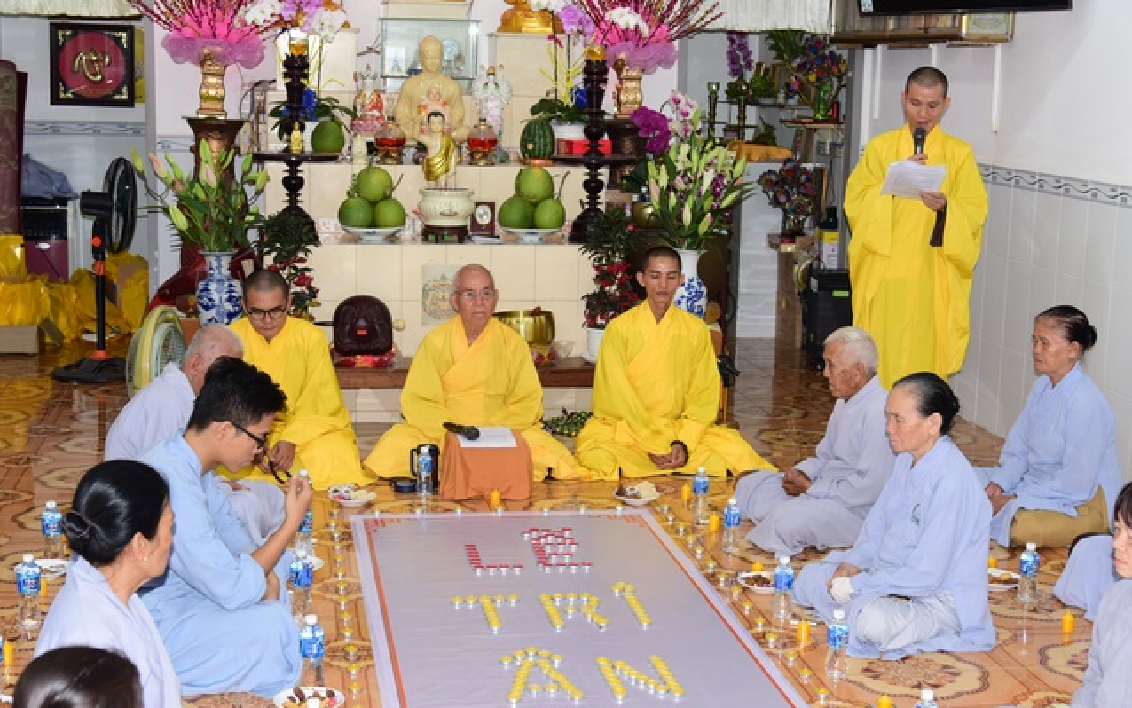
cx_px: 566
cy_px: 355
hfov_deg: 37.5
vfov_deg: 24.0
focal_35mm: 54
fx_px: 1666
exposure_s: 1/80
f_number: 5
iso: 1000
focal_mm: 52
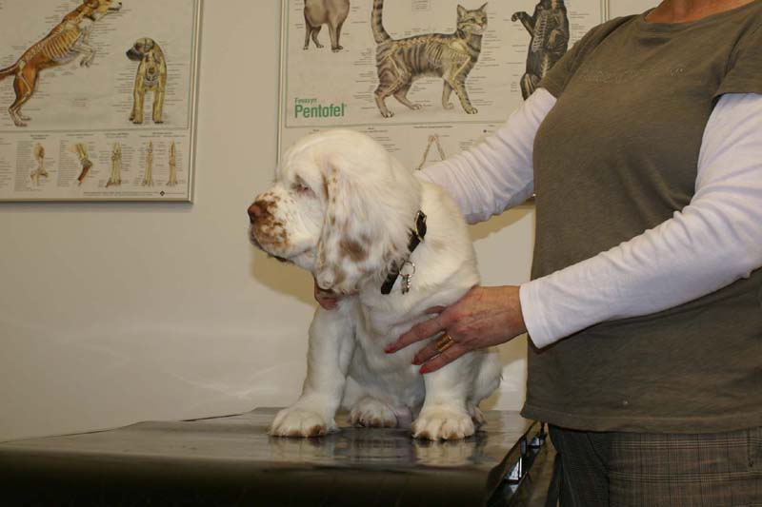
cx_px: 381
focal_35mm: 45
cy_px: 254
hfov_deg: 43.6
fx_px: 952
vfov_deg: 29.9
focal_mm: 30
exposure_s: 1/60
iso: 400
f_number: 5.6
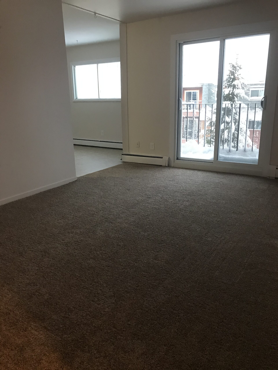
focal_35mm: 28
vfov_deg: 63.4
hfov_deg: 49.7
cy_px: 185
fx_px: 300
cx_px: 139
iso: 80
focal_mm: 3.99
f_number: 1.8
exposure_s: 1/15
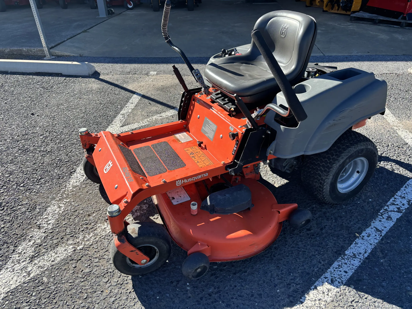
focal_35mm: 26
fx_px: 309
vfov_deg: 53.1
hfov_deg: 67.3
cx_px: 206
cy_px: 154
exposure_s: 1/1522
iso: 50
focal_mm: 5.96
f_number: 1.6
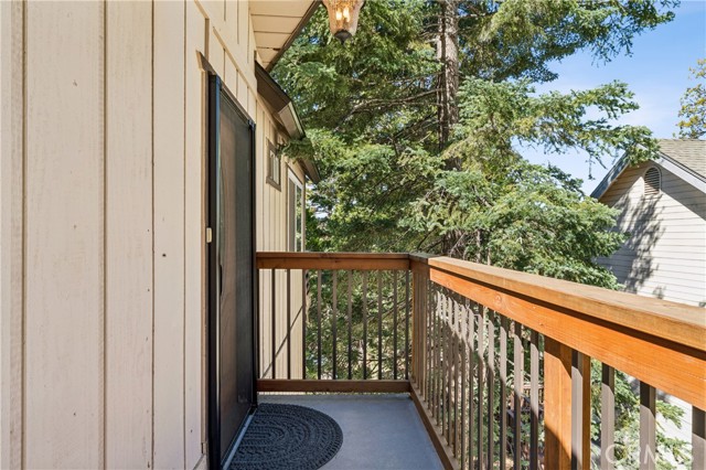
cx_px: 353
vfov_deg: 60.6
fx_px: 402
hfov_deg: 82.6
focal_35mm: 20
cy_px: 235
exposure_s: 1/5
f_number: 22
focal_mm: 20.5
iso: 100
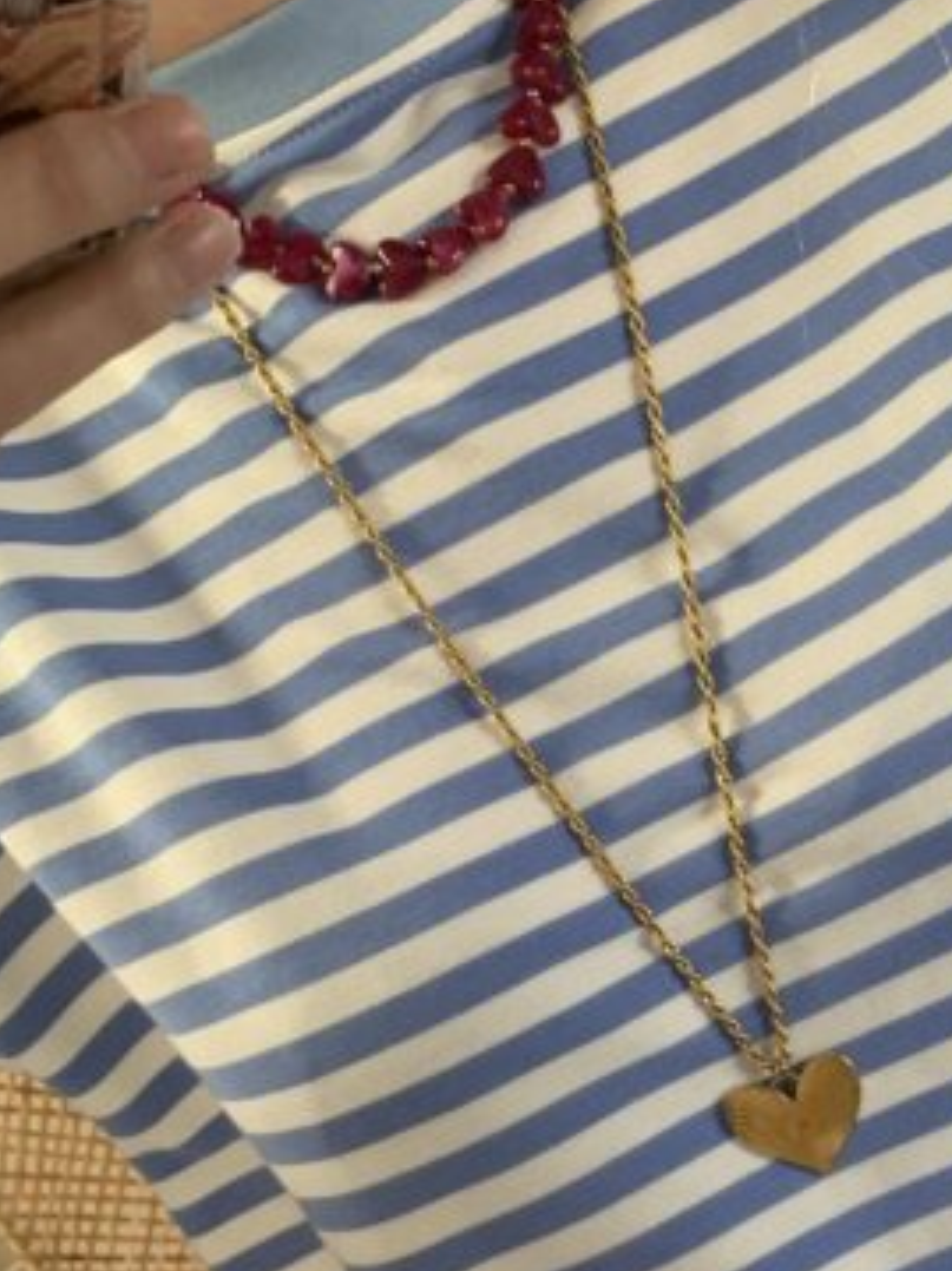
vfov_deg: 32.0
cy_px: 1076
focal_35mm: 58
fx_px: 2128
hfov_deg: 24.4
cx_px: 874
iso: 200
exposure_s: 1/60
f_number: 1.8
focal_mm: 4.25
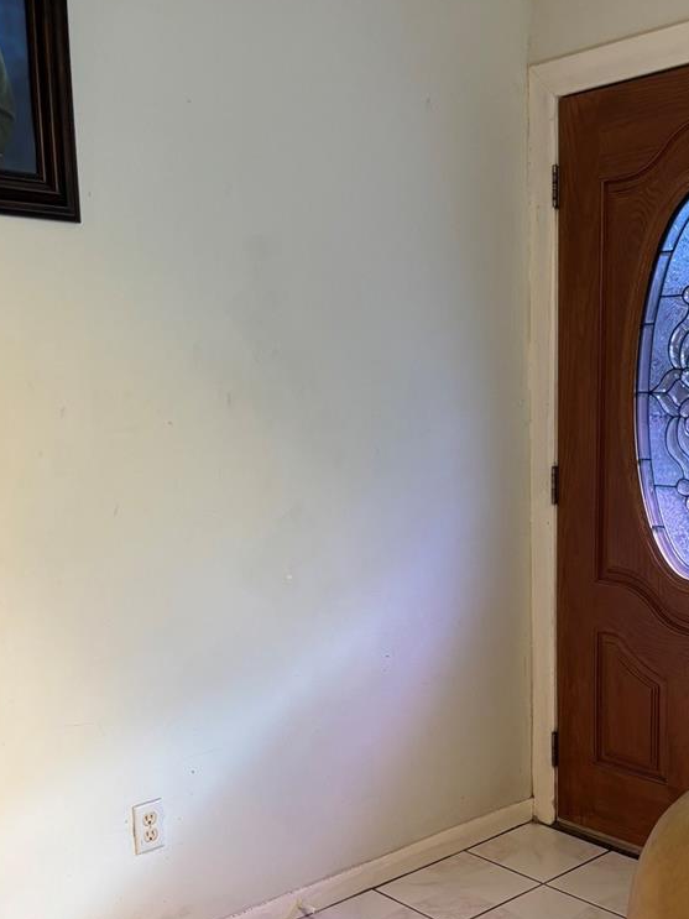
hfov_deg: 34.0
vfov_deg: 44.0
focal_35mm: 42
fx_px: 1115
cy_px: 627
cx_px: 463
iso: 200
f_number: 1.6
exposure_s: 1/60
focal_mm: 5.96
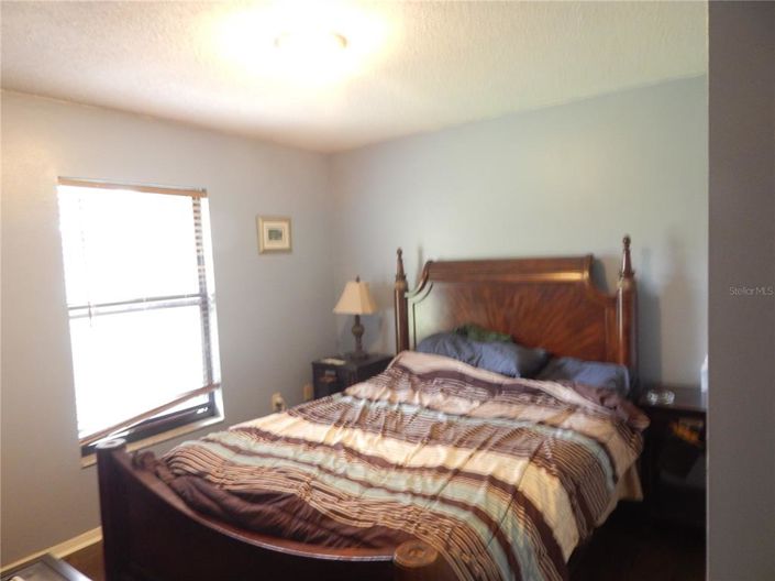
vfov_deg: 58.8
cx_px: 388
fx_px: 515
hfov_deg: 74.0
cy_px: 290
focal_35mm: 23
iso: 400
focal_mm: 4
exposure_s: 1/8
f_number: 3
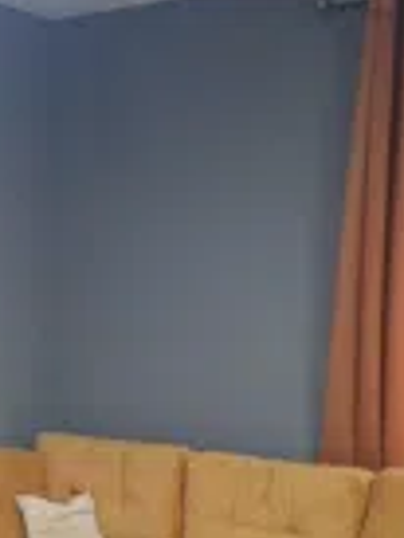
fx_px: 1041
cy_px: 514
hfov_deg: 21.5
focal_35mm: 67
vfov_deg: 27.6
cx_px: 39
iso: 250
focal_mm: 5.54
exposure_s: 1/33
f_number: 1.8
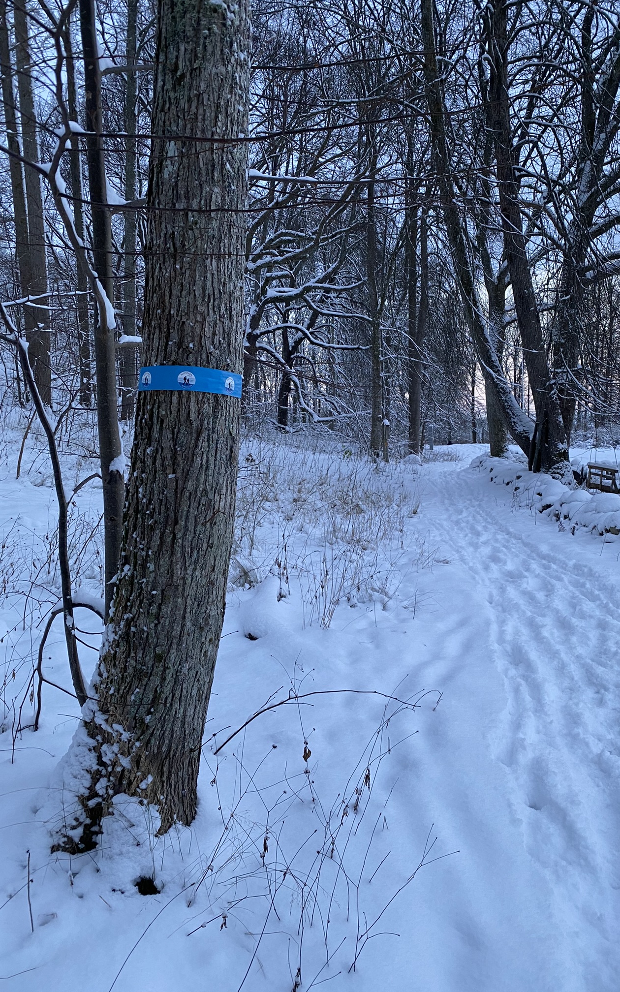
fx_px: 757
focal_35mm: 28
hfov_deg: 44.3
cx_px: 370
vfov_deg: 66.5
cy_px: 495
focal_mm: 4.25
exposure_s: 1/75
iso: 125
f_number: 1.8
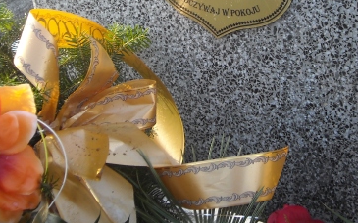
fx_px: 634
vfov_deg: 19.6
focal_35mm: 65
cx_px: 174
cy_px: 22
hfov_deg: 31.5
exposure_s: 1/168
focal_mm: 5.7
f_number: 2.8
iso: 64
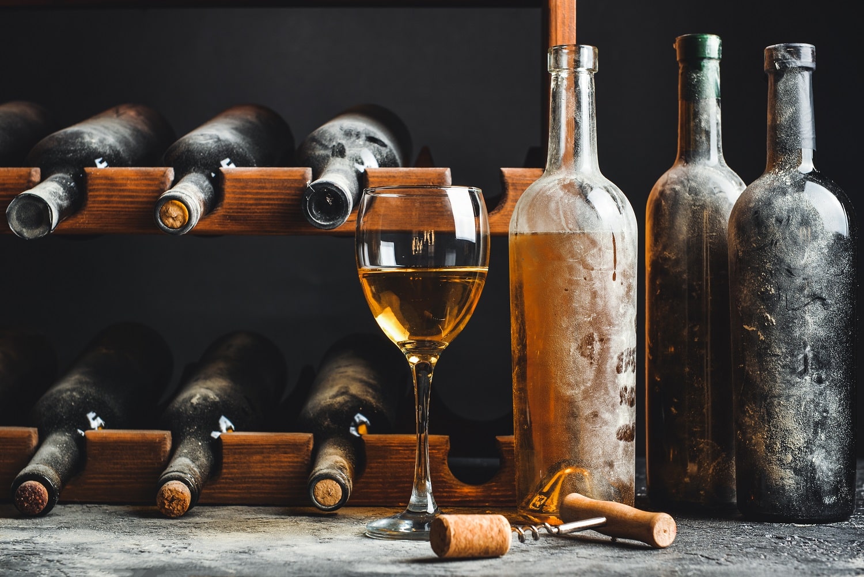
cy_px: 288
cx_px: 432
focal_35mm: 70
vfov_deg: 19.5
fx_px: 1680
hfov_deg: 28.8
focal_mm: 70
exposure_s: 1/125
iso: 250
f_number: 8
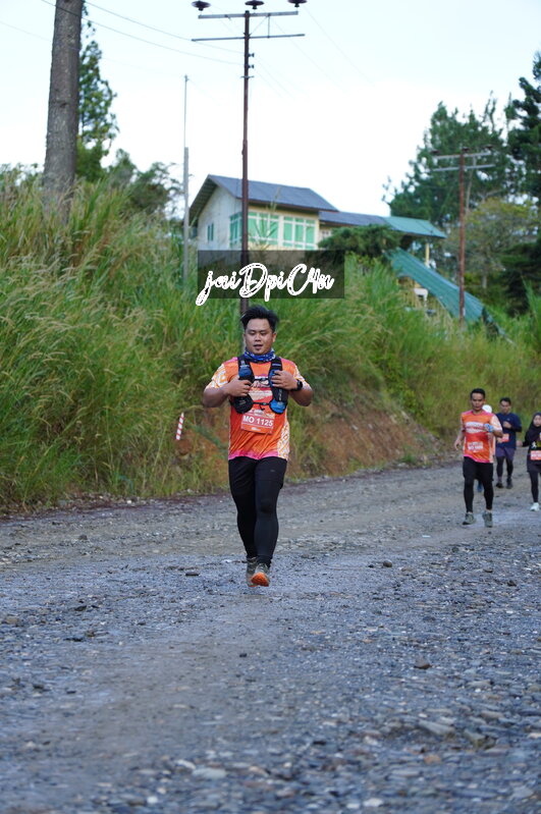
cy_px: 407
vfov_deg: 19.5
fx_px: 2372
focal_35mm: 105
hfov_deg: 13.0
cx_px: 270
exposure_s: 1/500
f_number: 2.8
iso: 320
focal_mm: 70
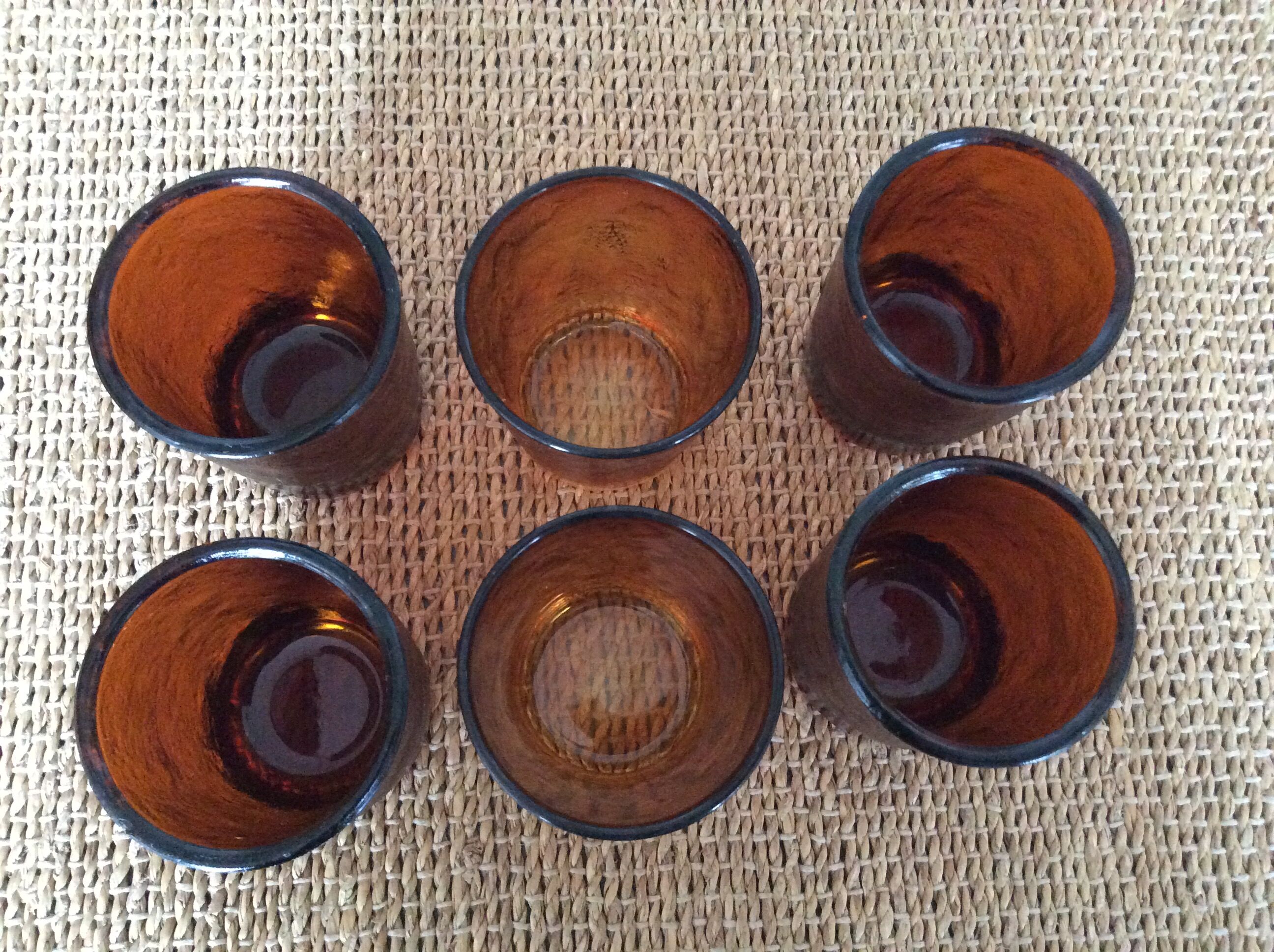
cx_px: 637
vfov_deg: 44.1
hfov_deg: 56.9
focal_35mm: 32
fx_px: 1176
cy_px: 476
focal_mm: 3.3
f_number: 2.4
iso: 500
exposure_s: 1/17
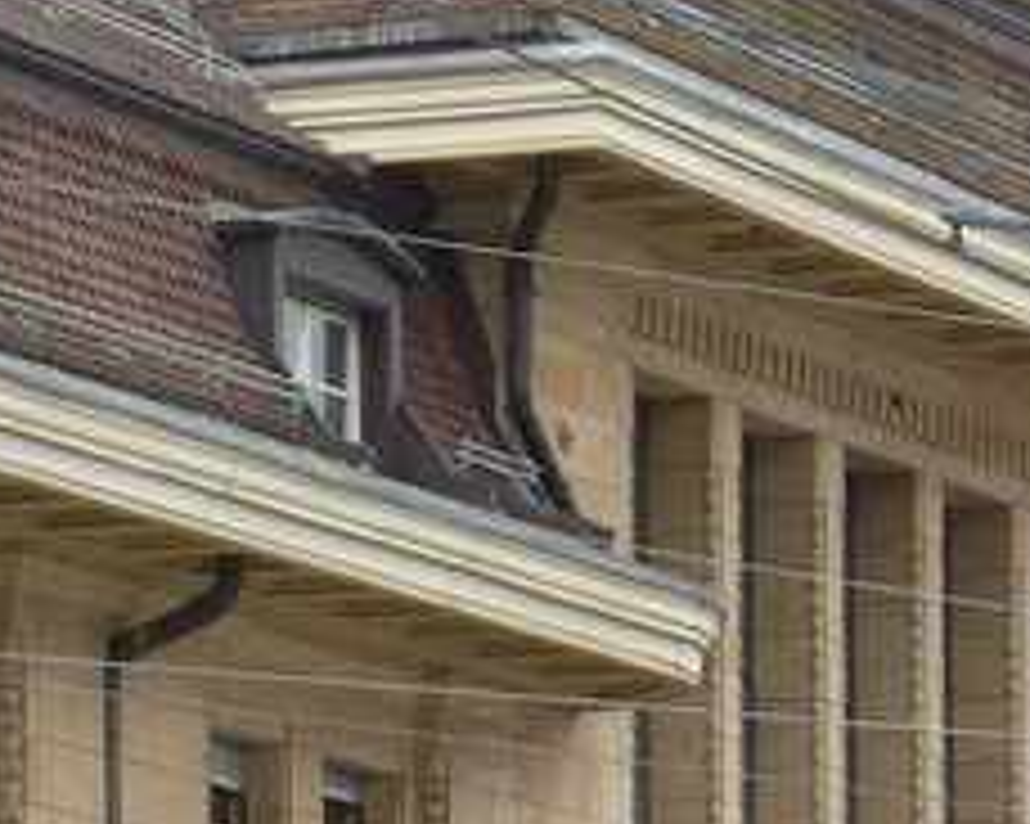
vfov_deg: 4.0
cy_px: 1747
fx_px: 11549
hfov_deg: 5.1
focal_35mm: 379
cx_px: 1354
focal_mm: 15
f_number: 4.2
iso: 80
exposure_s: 1/250
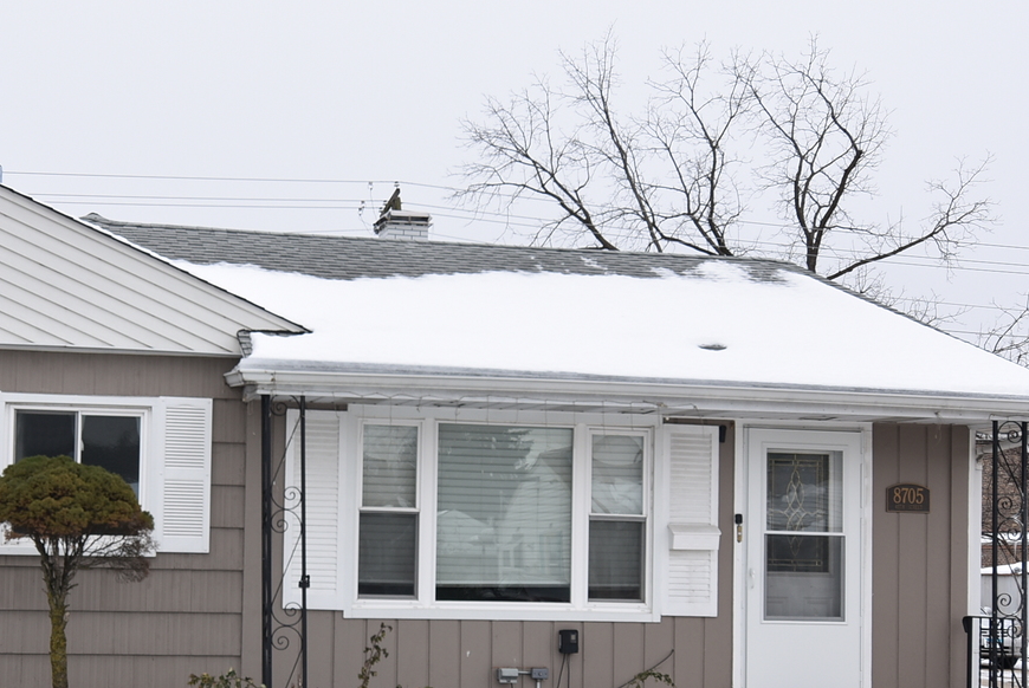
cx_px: 319
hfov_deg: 37.0
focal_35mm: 53
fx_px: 1514
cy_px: 491
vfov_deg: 25.4
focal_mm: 19
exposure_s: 1/250
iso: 100
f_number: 4.5
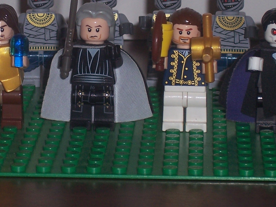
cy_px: 58
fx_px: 1793
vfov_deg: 6.6
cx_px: 73
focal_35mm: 225
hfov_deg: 8.8
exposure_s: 1/90
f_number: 4.6
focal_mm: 16.8
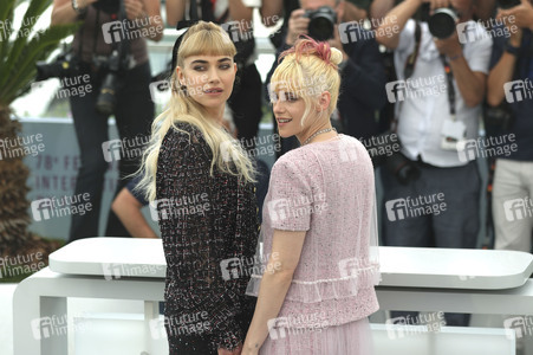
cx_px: 266
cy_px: 178
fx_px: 1997
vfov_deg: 10.1
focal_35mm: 135
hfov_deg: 15.2
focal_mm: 90
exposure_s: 1/2000
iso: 100
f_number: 2.2
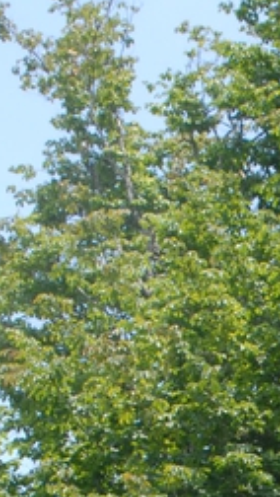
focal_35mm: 179
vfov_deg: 11.6
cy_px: 690
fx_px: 2359
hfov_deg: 6.7
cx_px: 429
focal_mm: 28
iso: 400
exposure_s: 1/250
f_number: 8
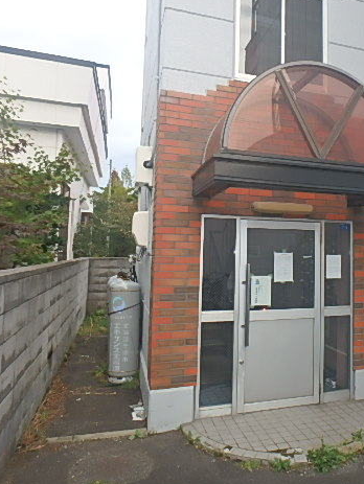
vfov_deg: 61.6
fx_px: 406
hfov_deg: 45.8
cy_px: 237
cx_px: 291
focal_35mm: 29
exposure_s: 1/400
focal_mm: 3.7
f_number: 3.5
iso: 125
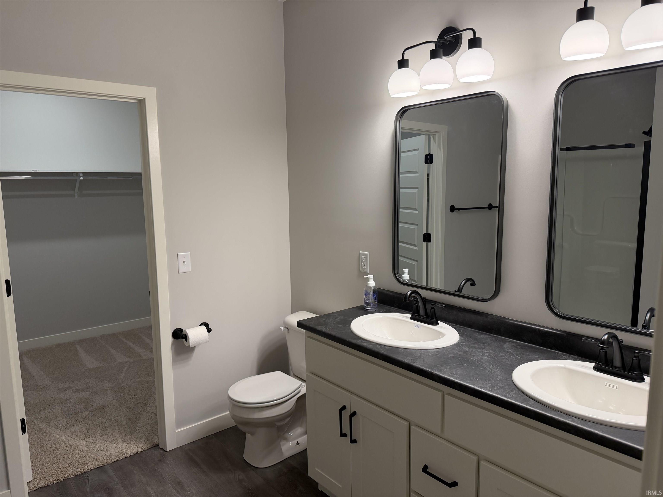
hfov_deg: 71.6
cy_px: 248
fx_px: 460
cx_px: 332
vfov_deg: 56.8
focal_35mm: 24
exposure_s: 1/169
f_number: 1.78
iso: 200
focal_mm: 6.76
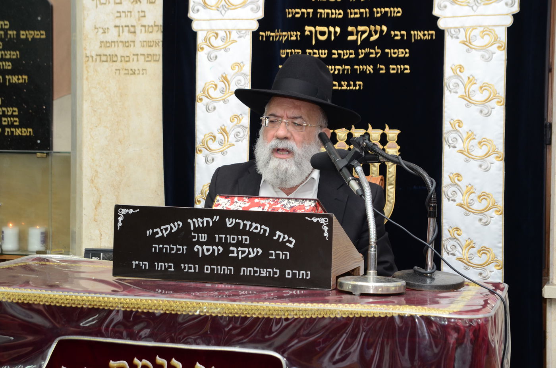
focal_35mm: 75
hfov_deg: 27.0
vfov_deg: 18.1
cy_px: 184
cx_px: 278
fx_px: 1156
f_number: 5.6
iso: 640
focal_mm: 50
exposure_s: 1/100
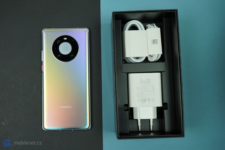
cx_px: 112
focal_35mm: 36
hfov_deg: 53.1
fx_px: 225
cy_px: 75
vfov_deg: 36.9
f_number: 6.3
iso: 640
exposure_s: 1/160
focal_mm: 36
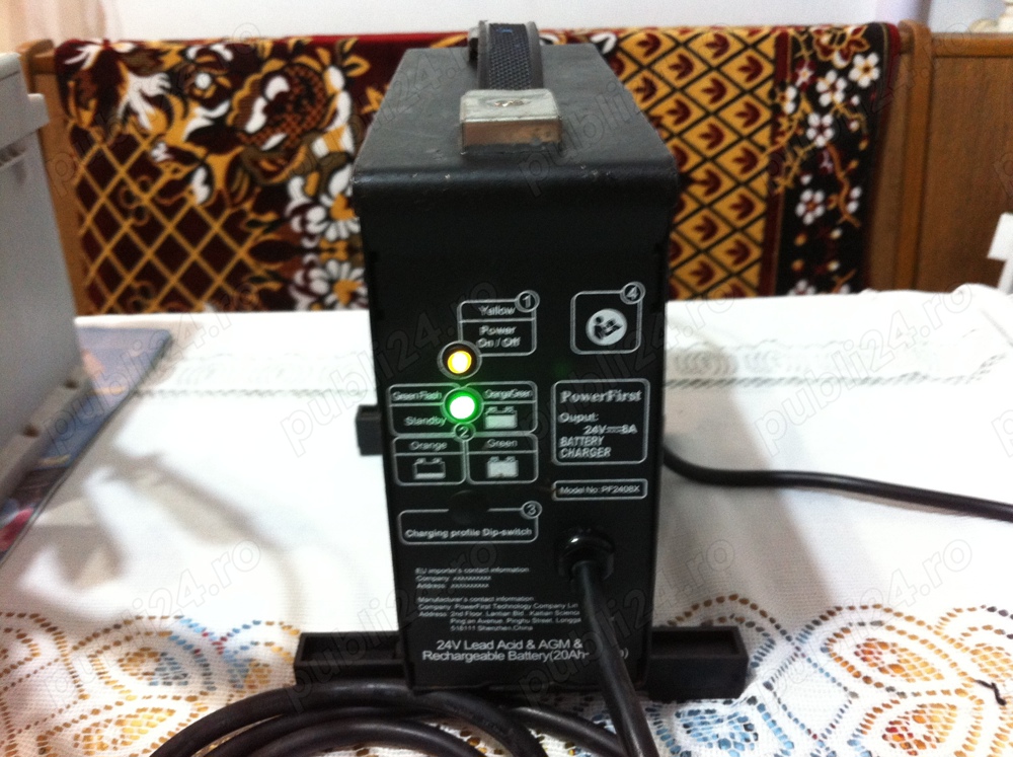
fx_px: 1023
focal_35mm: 35
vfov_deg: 40.6
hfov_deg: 52.7
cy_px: 378
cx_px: 506
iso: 160
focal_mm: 3.85
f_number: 2.8
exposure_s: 1/15
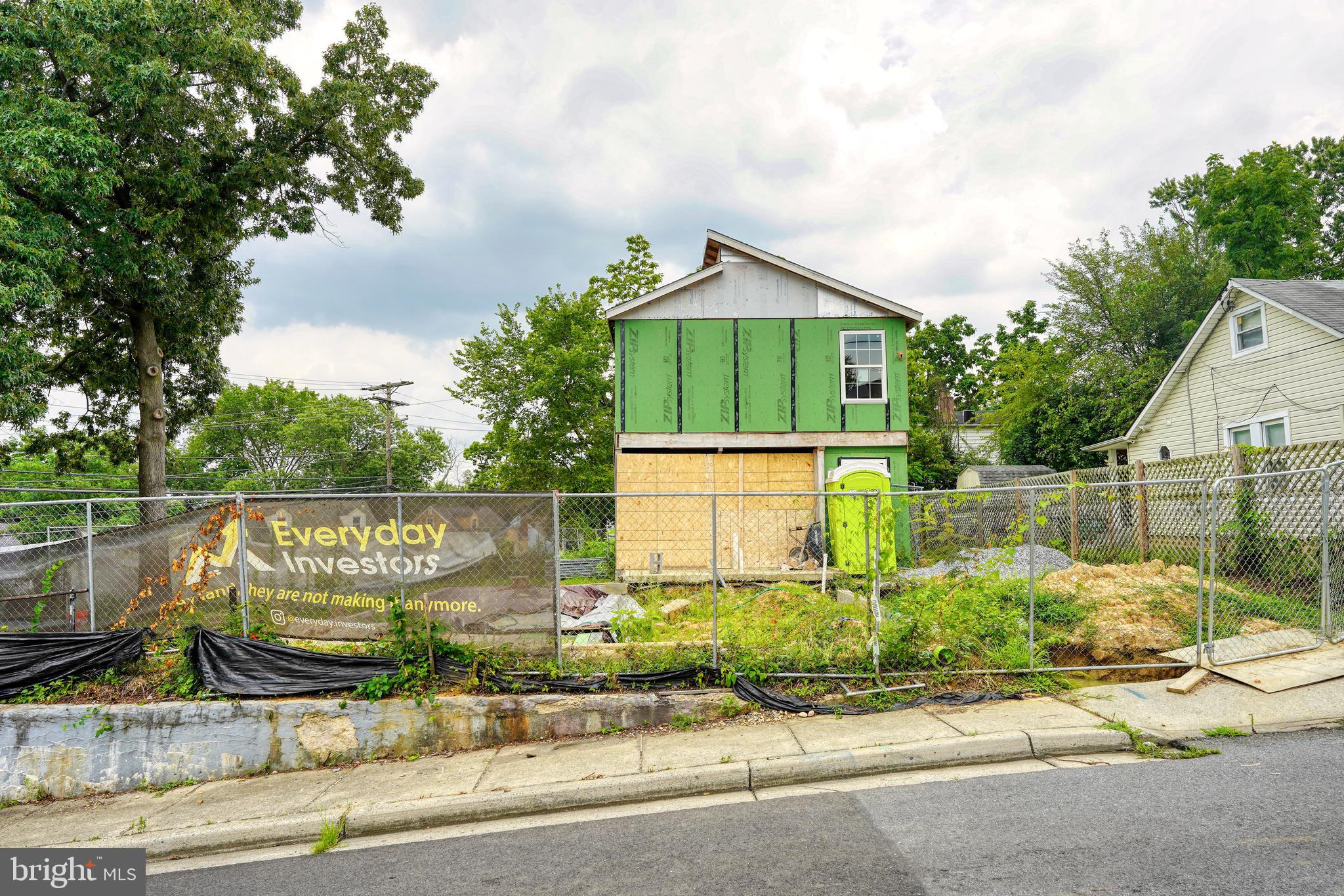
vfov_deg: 58.3
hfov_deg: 79.9
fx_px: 803
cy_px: 448
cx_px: 672
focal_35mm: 22
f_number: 9
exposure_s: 1/125
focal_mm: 21.5
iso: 100
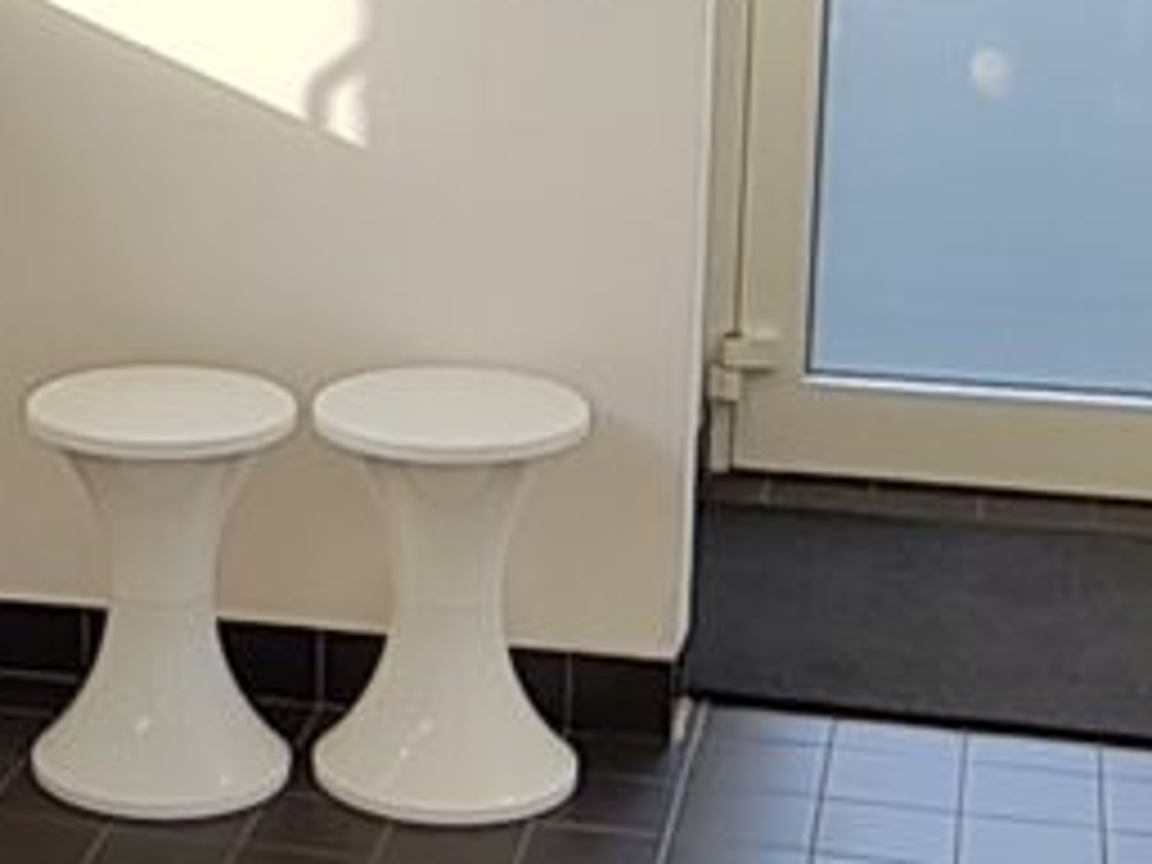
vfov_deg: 16.0
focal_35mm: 92
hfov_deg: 20.4
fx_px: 3062
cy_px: 259
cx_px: -104
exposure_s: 1/101
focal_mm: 1.64
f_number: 2.2
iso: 50
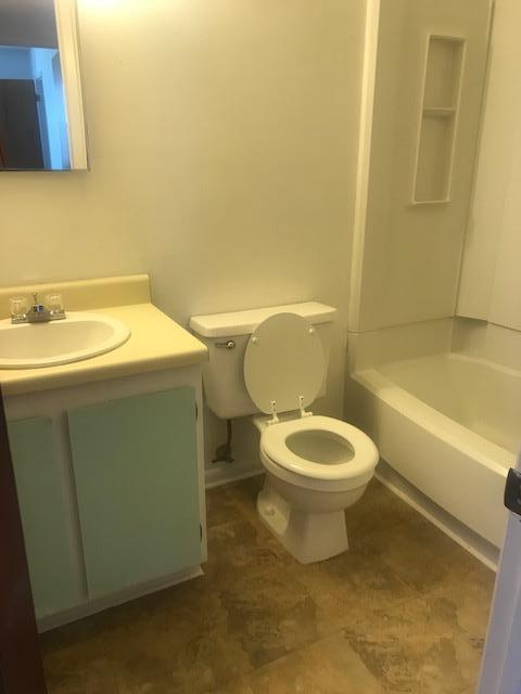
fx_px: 562
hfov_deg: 49.7
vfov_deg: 63.4
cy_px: 347
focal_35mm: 28
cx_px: 260
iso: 40
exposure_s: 1/24
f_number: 1.8
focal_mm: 3.99
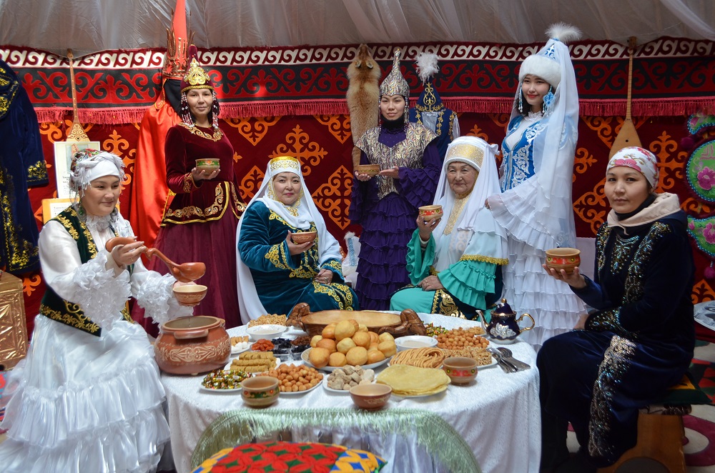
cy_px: 236
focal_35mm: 33
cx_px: 358
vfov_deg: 39.8
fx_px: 654
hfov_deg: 57.3
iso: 400
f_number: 4.5
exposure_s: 1/80
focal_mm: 22
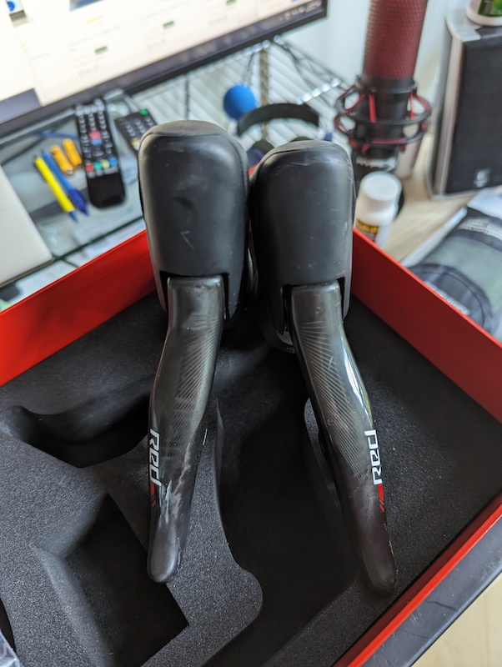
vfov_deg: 71.5
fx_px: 463
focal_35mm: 24
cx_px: 251
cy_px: 334
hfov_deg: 56.9
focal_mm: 6.81
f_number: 1.85
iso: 472
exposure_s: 1/91.5
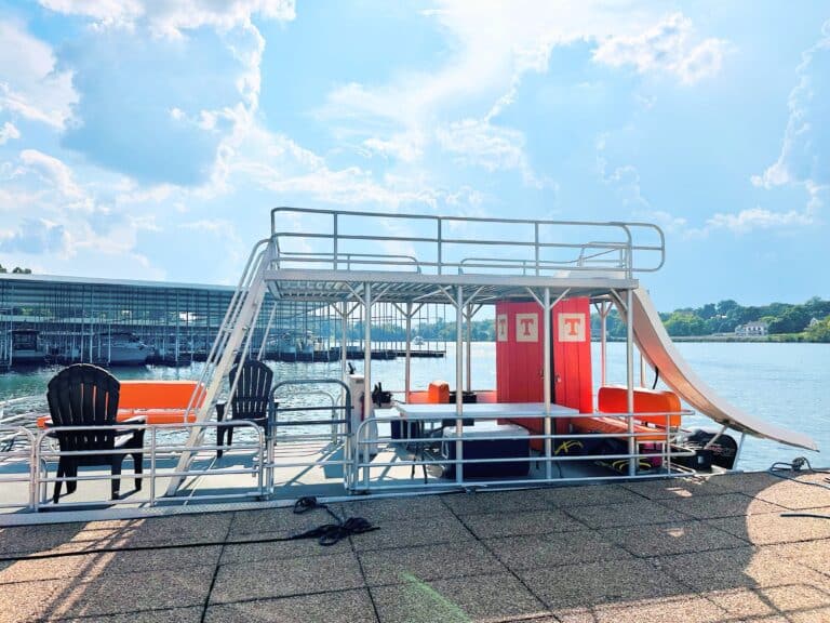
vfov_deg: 56.8
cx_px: 415
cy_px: 312
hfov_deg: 71.6
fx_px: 575
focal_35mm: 24
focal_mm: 6.86
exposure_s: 1/15625
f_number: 1.78
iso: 80
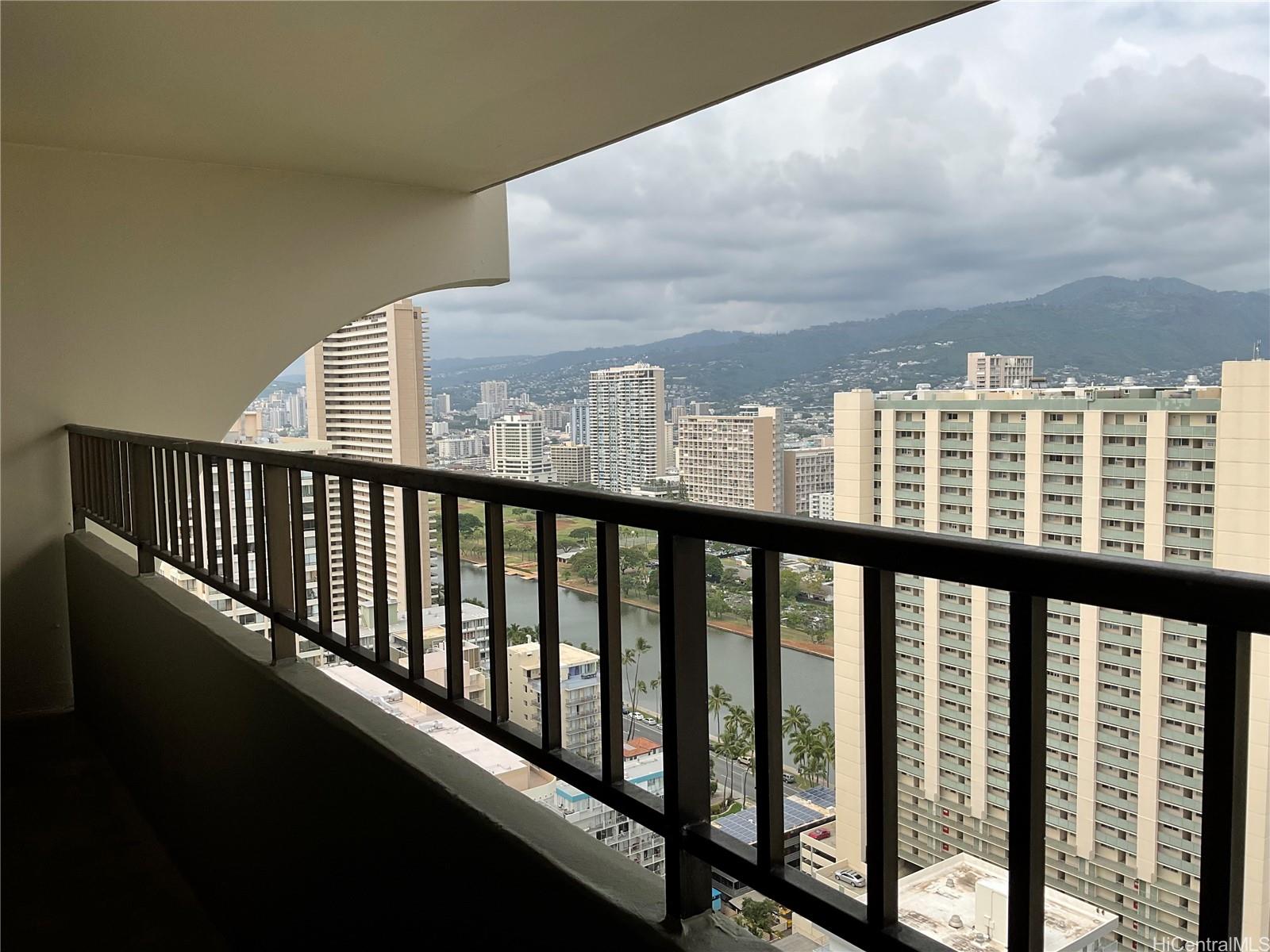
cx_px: 635
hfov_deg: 61.7
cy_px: 476
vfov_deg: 48.2
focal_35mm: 29
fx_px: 1064
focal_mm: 3
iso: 16
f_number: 1.8
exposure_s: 1/1786
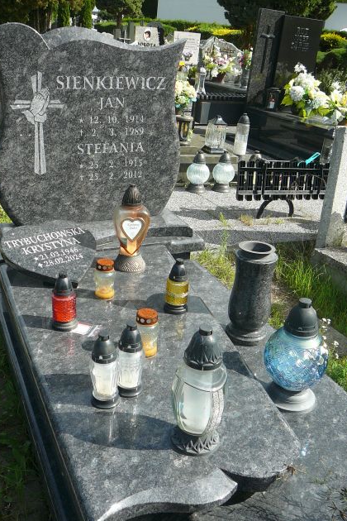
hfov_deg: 35.9
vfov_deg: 51.9
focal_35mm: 37
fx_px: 535
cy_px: 263
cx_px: 160
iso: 80
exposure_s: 1/640
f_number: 2.8
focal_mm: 5.2
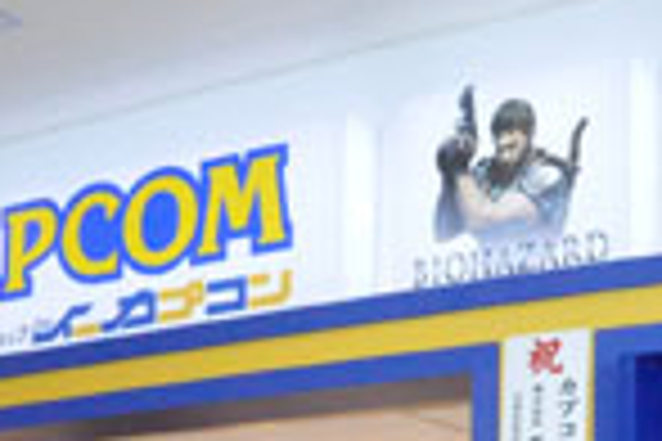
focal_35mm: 94
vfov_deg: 13.3
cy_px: 752
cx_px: 275
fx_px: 1728
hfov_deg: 21.7
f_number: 9
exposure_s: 1/200
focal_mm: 18
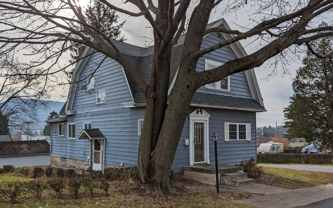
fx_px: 272
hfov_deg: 62.7
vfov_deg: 41.7
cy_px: 122
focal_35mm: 30
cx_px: 149
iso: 41
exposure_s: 1/6289
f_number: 1.85
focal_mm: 6.81
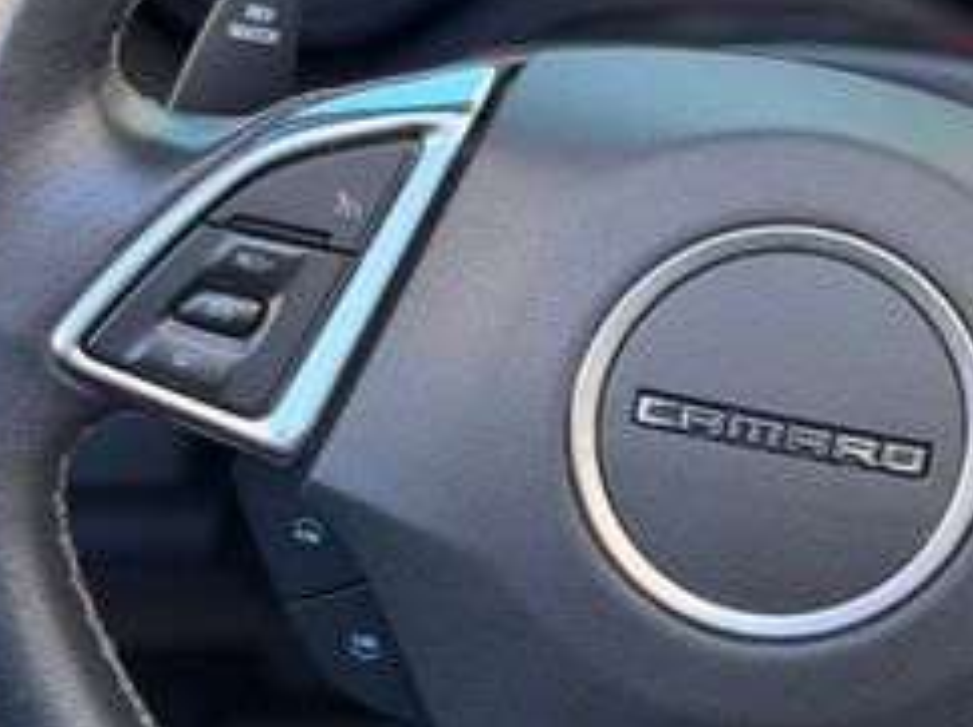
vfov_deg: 11.6
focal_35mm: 127
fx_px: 3566
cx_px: 655
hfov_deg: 15.5
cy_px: 293
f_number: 1.78
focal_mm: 6.76
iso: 80
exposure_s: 1/184
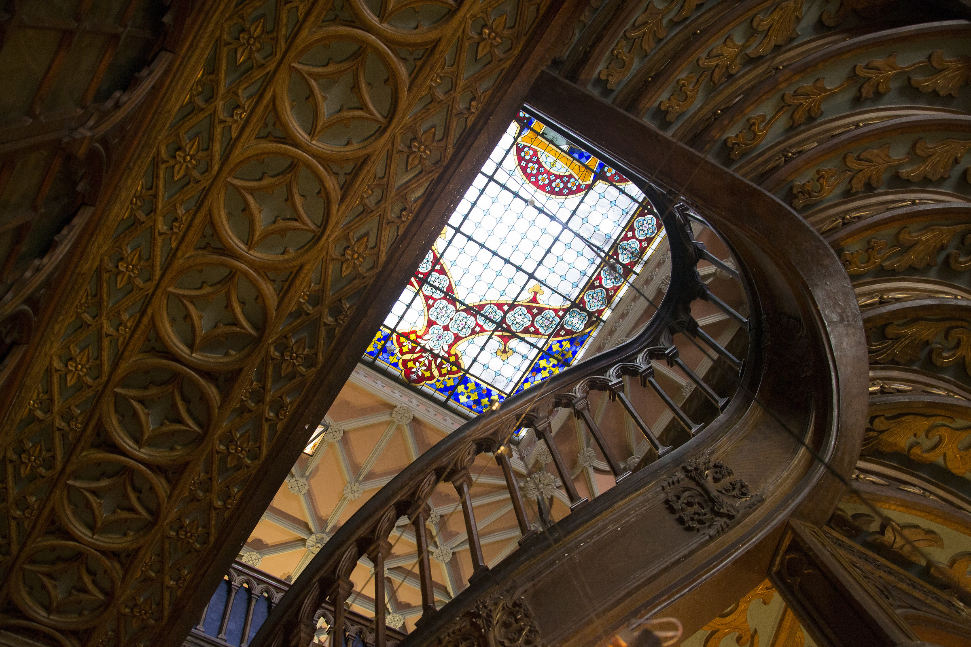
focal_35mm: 27
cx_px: 486
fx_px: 728
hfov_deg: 67.4
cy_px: 324
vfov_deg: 47.9
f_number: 3.5
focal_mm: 18
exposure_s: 1/60
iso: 1600
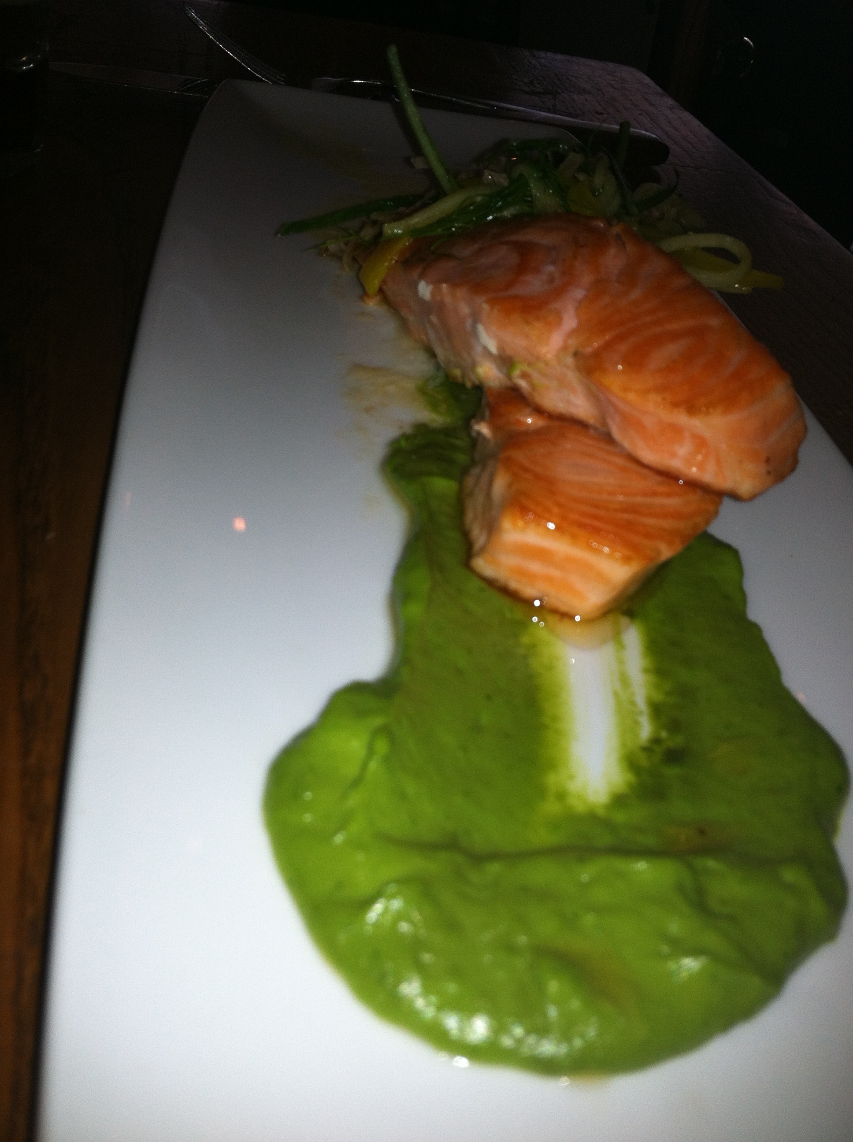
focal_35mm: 35
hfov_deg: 40.6
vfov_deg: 52.7
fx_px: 1153
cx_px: 426
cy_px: 571
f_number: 2.8
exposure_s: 1/83
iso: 80
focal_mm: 3.85
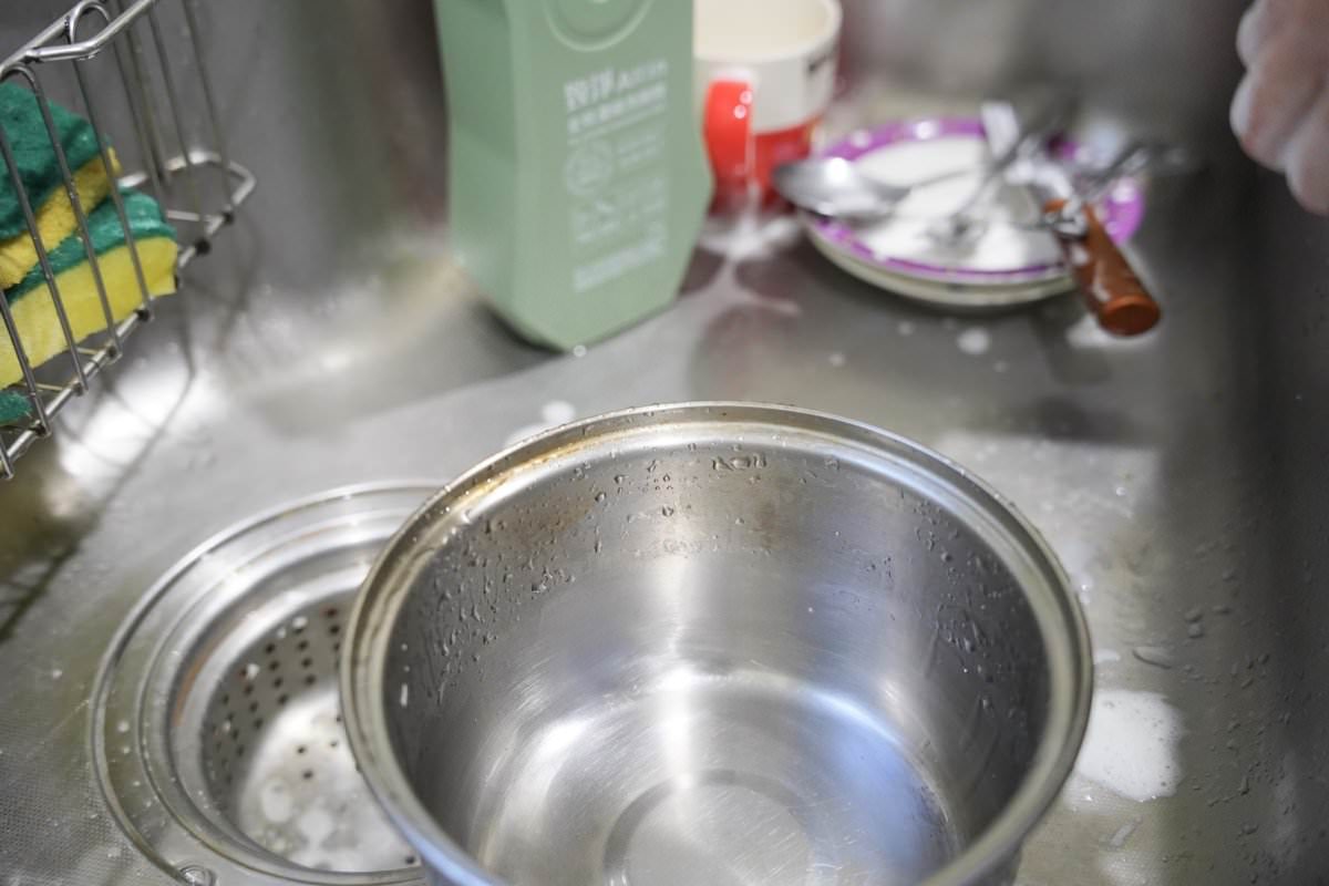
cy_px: 443
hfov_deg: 46.8
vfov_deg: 32.2
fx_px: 1536
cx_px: 664
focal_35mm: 42
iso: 4000
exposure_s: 1/160
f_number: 3.2
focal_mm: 41.6
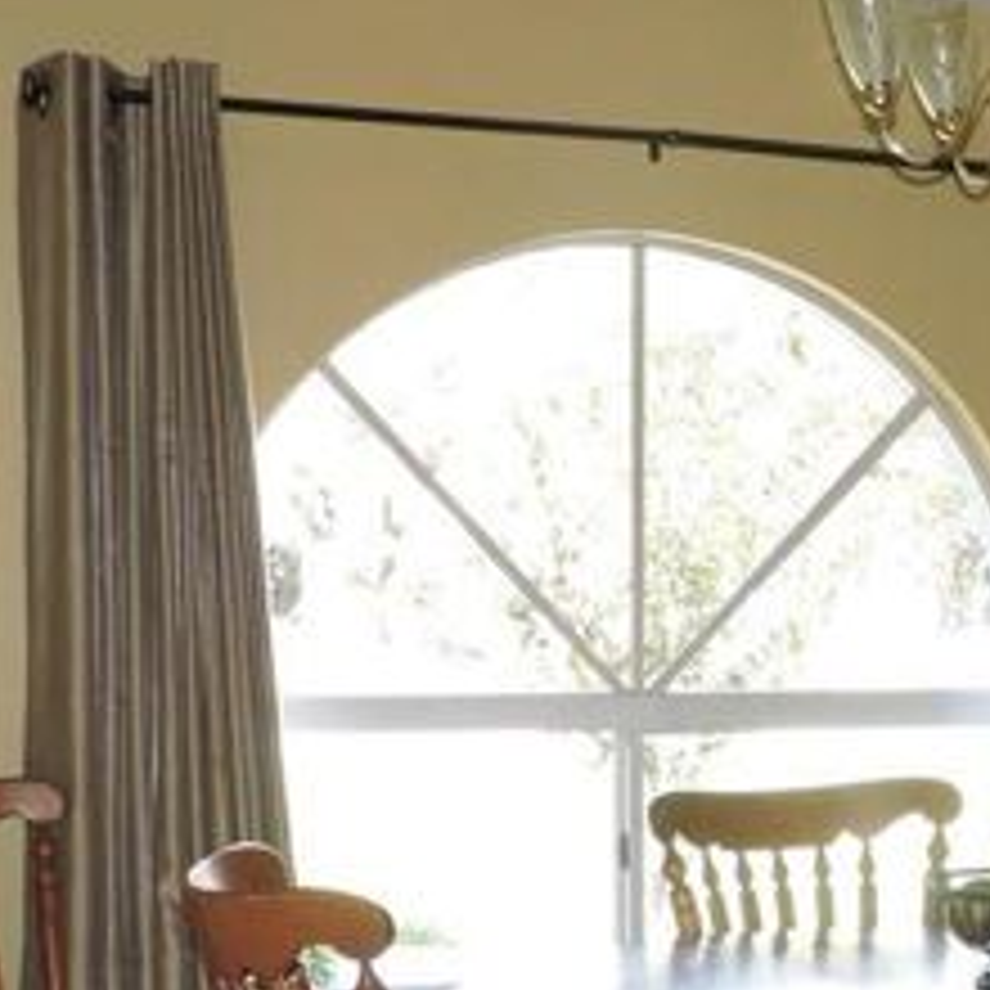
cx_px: 862
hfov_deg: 24.7
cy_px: 963
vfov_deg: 24.3
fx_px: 2200
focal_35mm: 68
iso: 100
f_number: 3
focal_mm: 4.3
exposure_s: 1/30
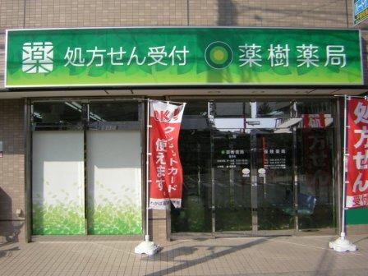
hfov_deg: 51.4
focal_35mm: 36
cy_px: 138
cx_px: 184
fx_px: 383
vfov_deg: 39.7
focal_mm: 4.7
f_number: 5.2
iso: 50
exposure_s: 1/383
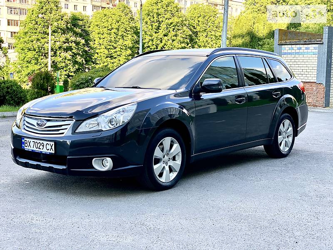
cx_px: 166
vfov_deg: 28.0
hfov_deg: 36.8
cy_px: 125
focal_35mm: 52
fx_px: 500
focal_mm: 6
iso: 20
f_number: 2.4
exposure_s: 1/122
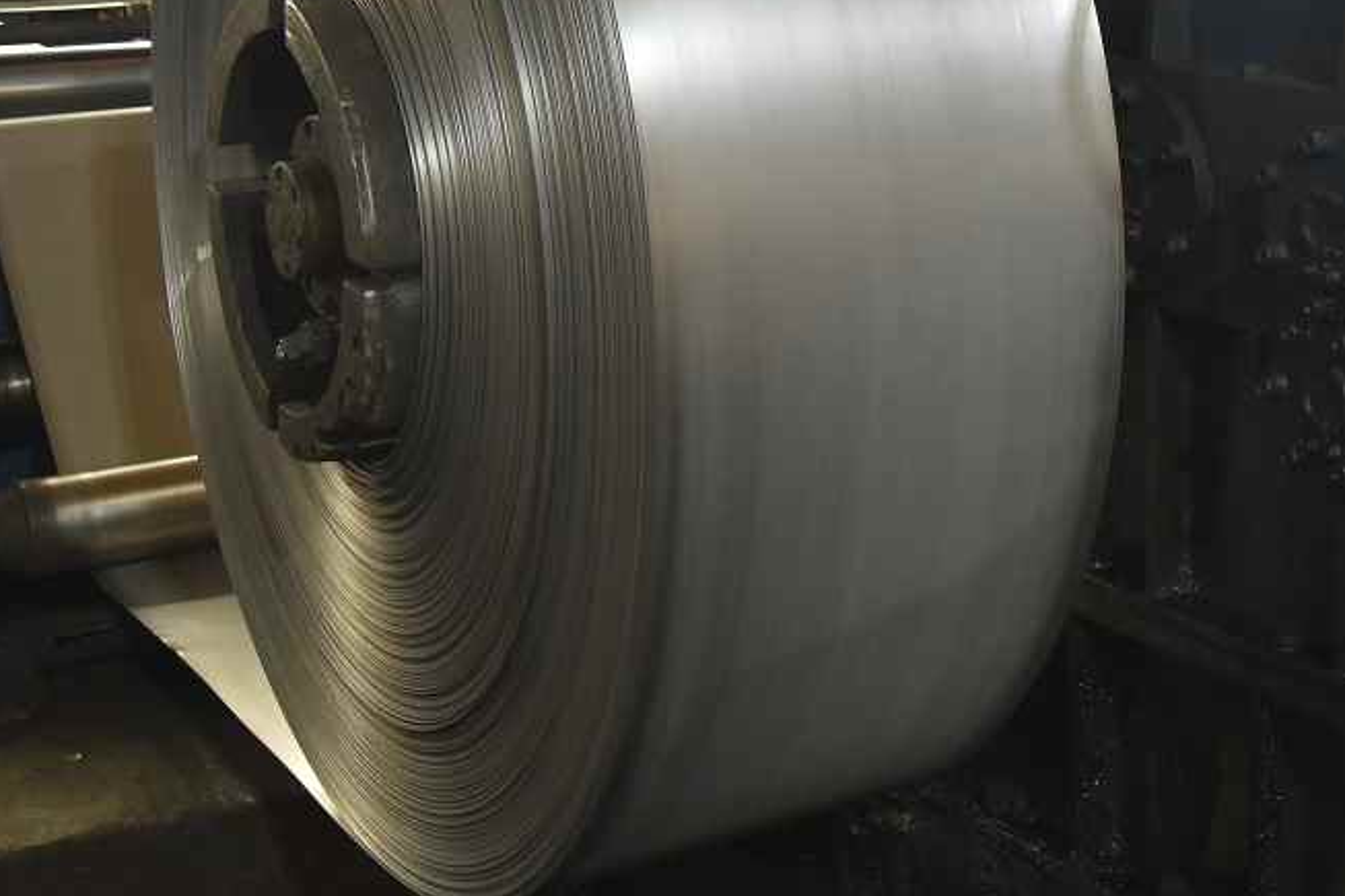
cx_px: 976
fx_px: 2316
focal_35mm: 62
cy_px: 19
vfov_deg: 21.2
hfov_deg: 31.9
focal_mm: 18
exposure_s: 1/50
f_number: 4
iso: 800
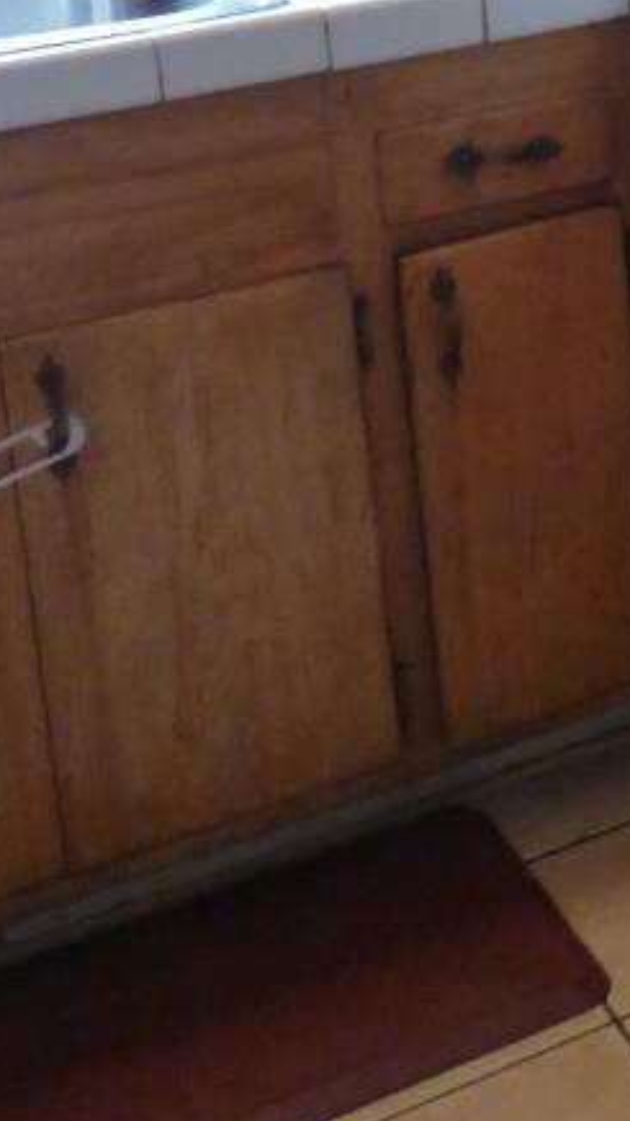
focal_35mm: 75
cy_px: -120
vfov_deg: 26.0
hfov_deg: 13.9
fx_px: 2229
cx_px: 1216
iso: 400
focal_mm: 3.58
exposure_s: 1/40
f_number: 2.8
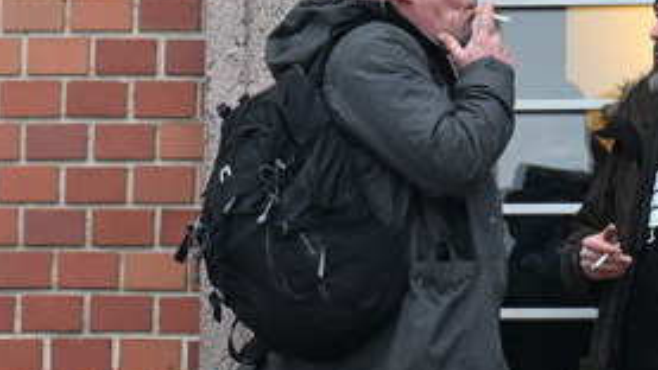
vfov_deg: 1.6
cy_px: 249
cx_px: 696
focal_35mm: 783
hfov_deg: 2.8
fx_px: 13665
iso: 2000
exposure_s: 1/250
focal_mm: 200
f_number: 5
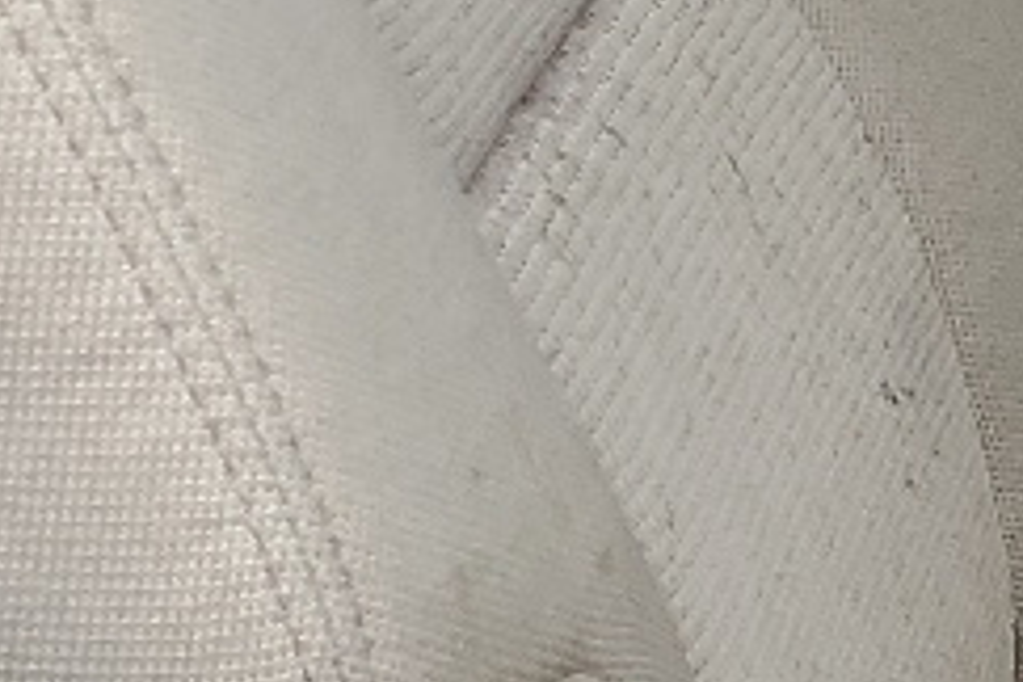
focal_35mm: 178
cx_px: 2328
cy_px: -202
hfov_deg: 10.2
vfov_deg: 7.6
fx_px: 5058
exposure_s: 1/357
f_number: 1.5
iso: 50
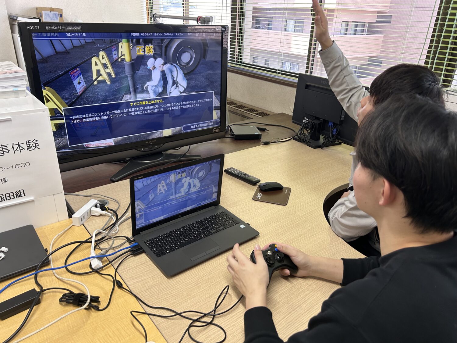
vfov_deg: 53.1
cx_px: 228
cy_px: 172
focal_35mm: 26
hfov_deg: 67.3
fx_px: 343
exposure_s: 1/120
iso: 100
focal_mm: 5.7
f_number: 1.5
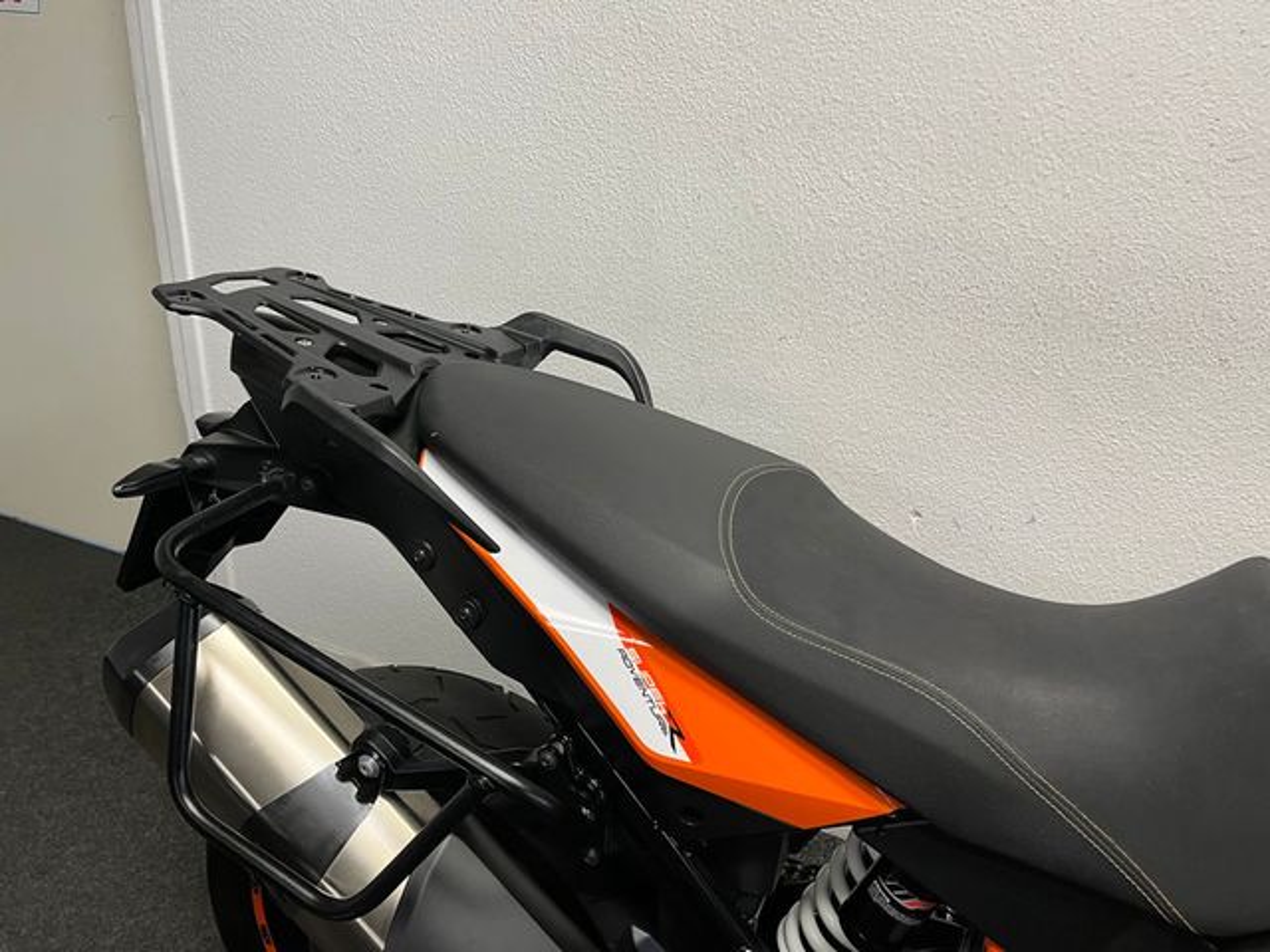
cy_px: 476
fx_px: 954
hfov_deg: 67.3
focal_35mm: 26
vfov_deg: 53.1
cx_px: 635
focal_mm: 5.1
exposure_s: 1/50
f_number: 1.6
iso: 64
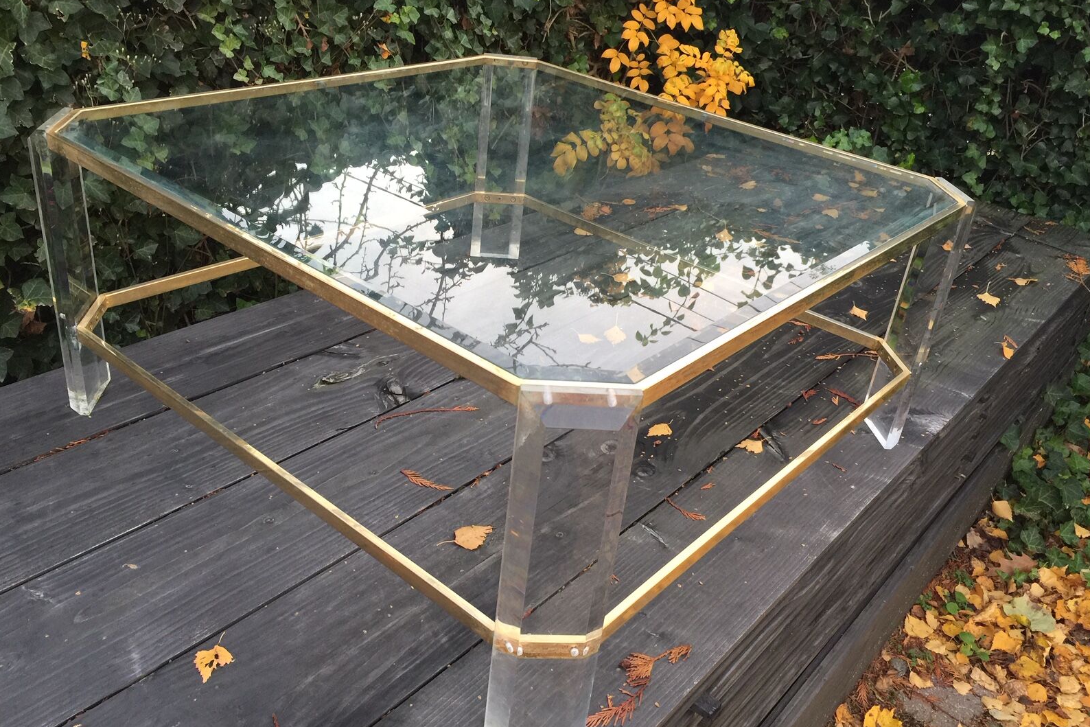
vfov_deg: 42.3
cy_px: 369
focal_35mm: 31
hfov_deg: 60.3
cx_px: 547
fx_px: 939
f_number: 2.2
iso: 40
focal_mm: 4.15
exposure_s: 1/33
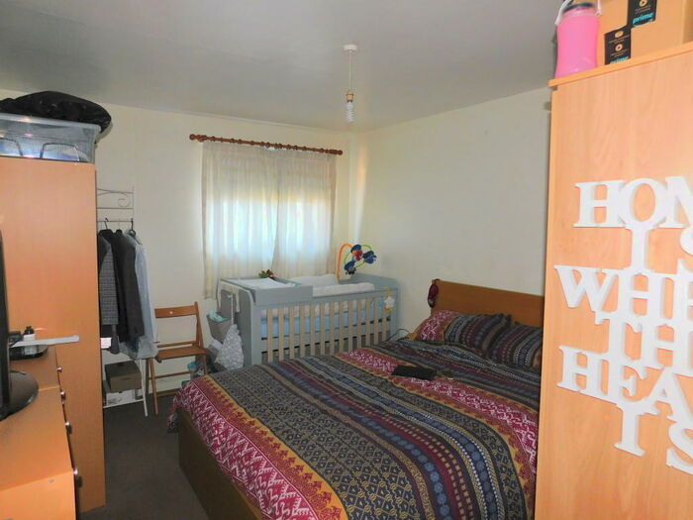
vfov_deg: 58.9
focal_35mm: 23
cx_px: 346
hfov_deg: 73.9
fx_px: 460
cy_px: 260
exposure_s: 1/30
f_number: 3
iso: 200
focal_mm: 4
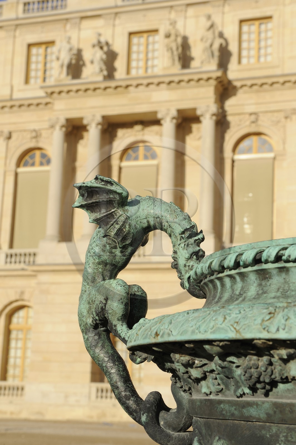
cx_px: 148
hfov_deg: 19.4
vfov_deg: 28.9
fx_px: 865
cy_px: 222
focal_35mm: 70
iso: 200
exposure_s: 1/160
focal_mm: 70
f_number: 18
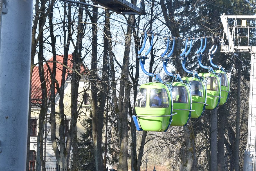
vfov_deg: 14.5
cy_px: 121
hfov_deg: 21.6
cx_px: 169
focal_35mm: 94
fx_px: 669
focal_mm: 38
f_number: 8
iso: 200
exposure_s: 1/250
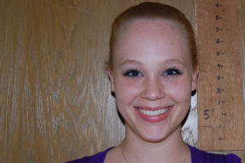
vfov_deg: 16.5
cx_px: 165
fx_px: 557
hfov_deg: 24.7
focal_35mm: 82
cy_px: 130
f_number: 4.5
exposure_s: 1/60
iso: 400
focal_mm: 34
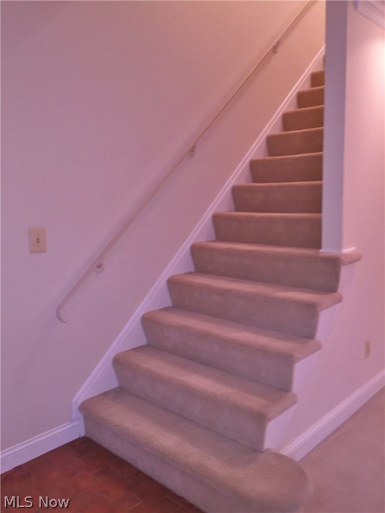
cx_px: 192
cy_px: 256
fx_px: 430
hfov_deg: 48.2
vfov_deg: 61.7
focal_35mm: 29
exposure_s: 1/24
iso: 64
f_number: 2.2
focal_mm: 4.15
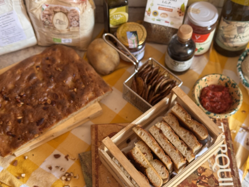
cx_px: 134
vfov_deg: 25.6
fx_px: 410
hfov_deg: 33.8
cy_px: 104
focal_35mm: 57
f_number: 1.78
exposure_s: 1/60
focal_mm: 6.76
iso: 100
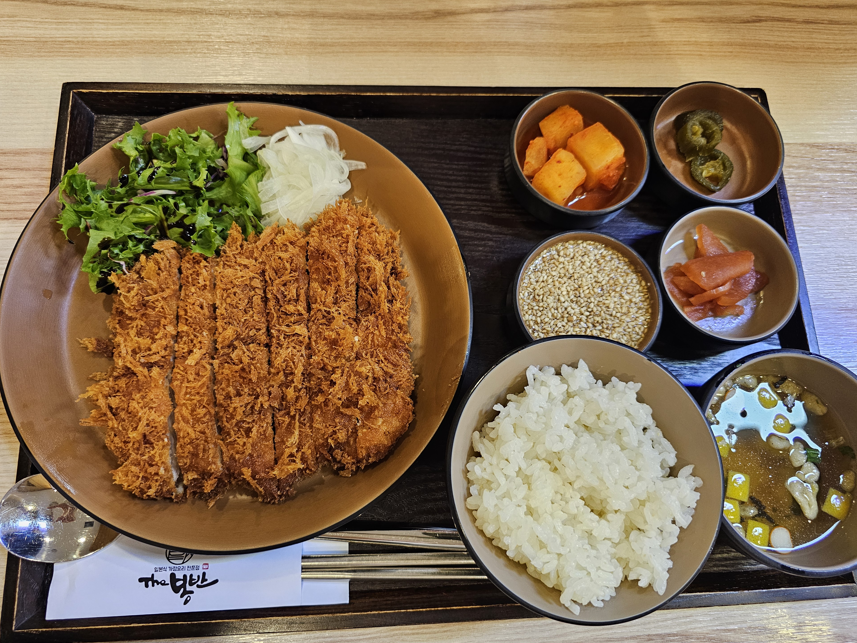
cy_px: 330
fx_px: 594
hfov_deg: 71.6
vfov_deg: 56.8
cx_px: 417
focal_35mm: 24
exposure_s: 1/120
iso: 400
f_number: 1.7
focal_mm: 6.3
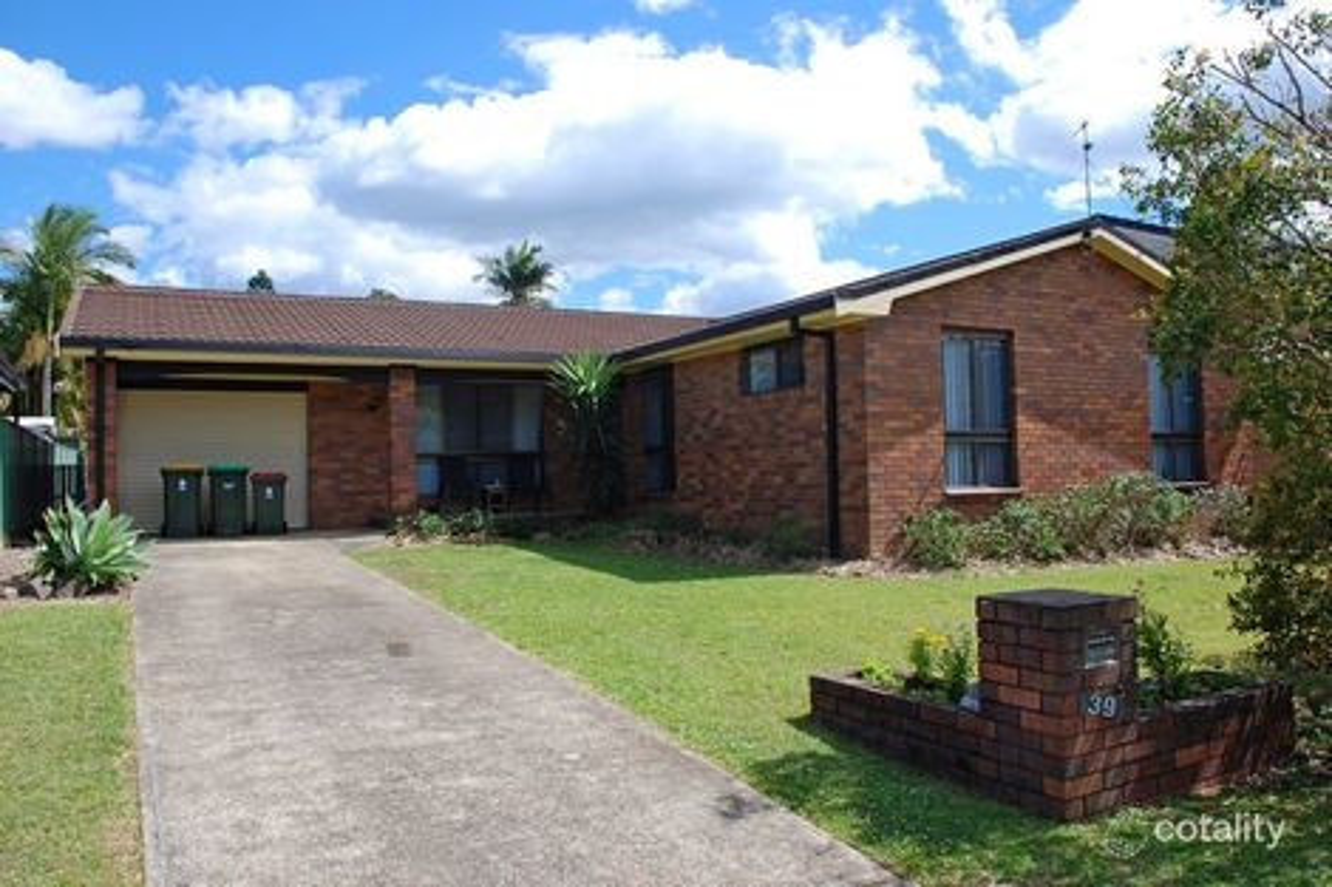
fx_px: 1110
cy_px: 444
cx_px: 666
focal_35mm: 30
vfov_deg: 43.6
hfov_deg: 61.9
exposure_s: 1/200
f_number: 7.1
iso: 100
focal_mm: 20
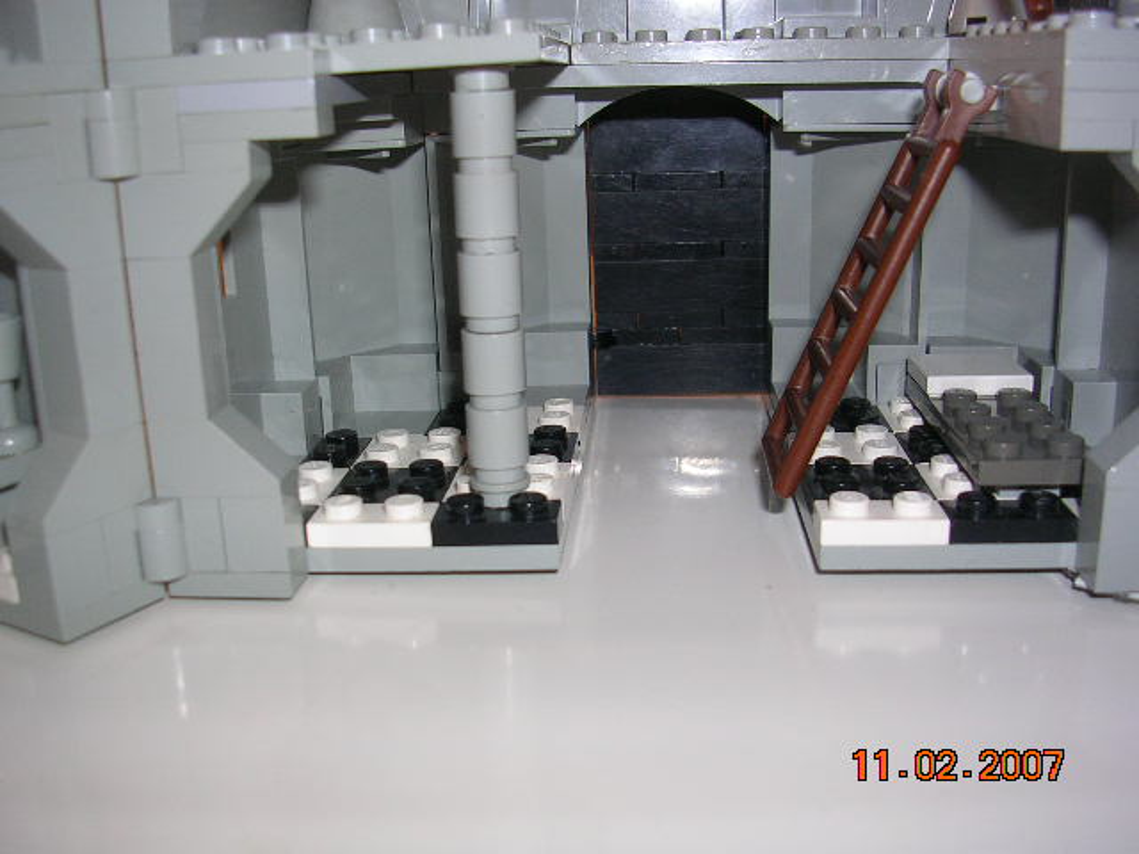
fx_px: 1250
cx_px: 570
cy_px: 427
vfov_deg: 37.7
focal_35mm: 38
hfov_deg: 49.0
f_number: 2.8
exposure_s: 1/60.1
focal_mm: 5.8
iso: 50
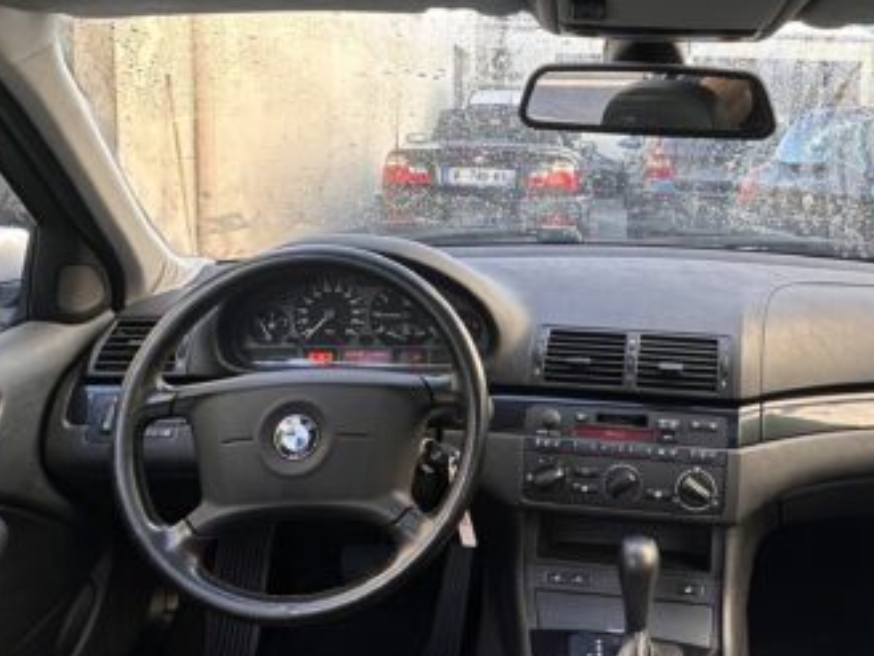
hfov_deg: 51.9
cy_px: 239
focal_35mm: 34
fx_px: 859
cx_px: 643
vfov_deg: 41.5
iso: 50
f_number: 2.2
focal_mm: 2.22
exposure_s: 1/99
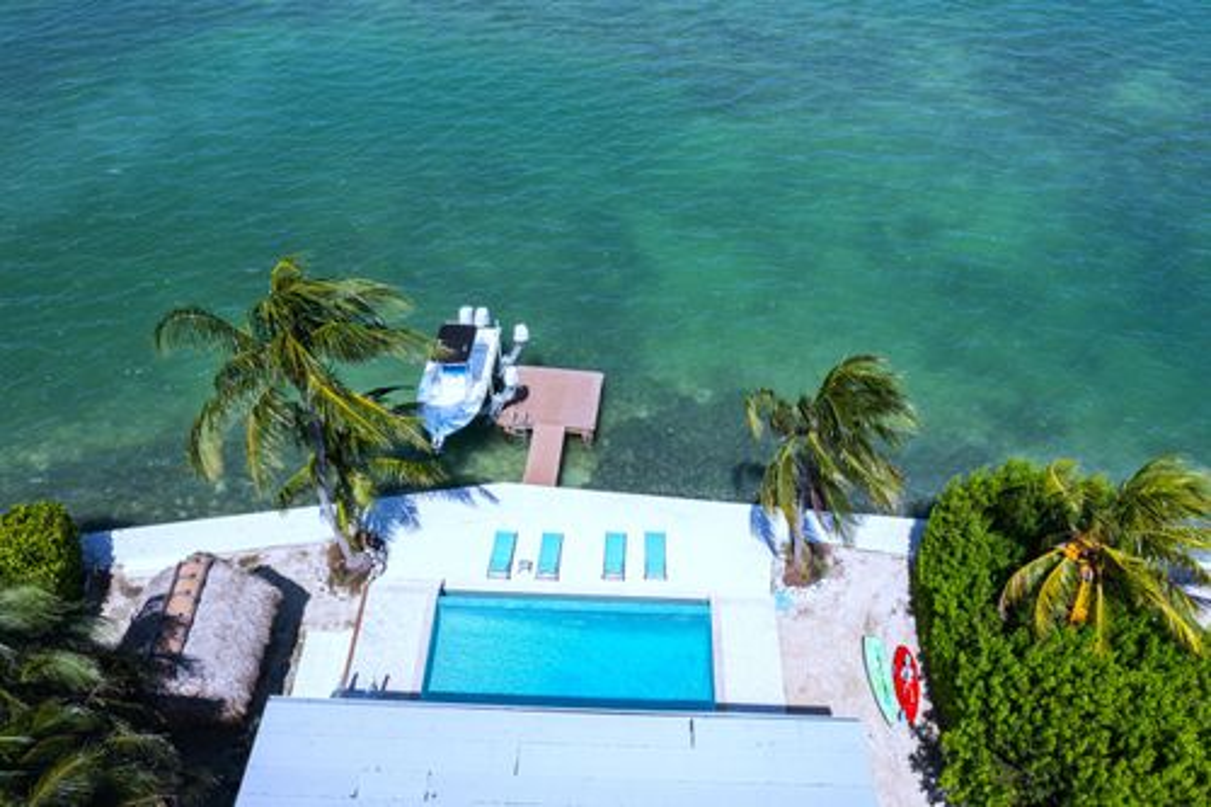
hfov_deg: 65.5
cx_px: 606
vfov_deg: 46.4
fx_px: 942
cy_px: 404
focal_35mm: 28
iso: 100
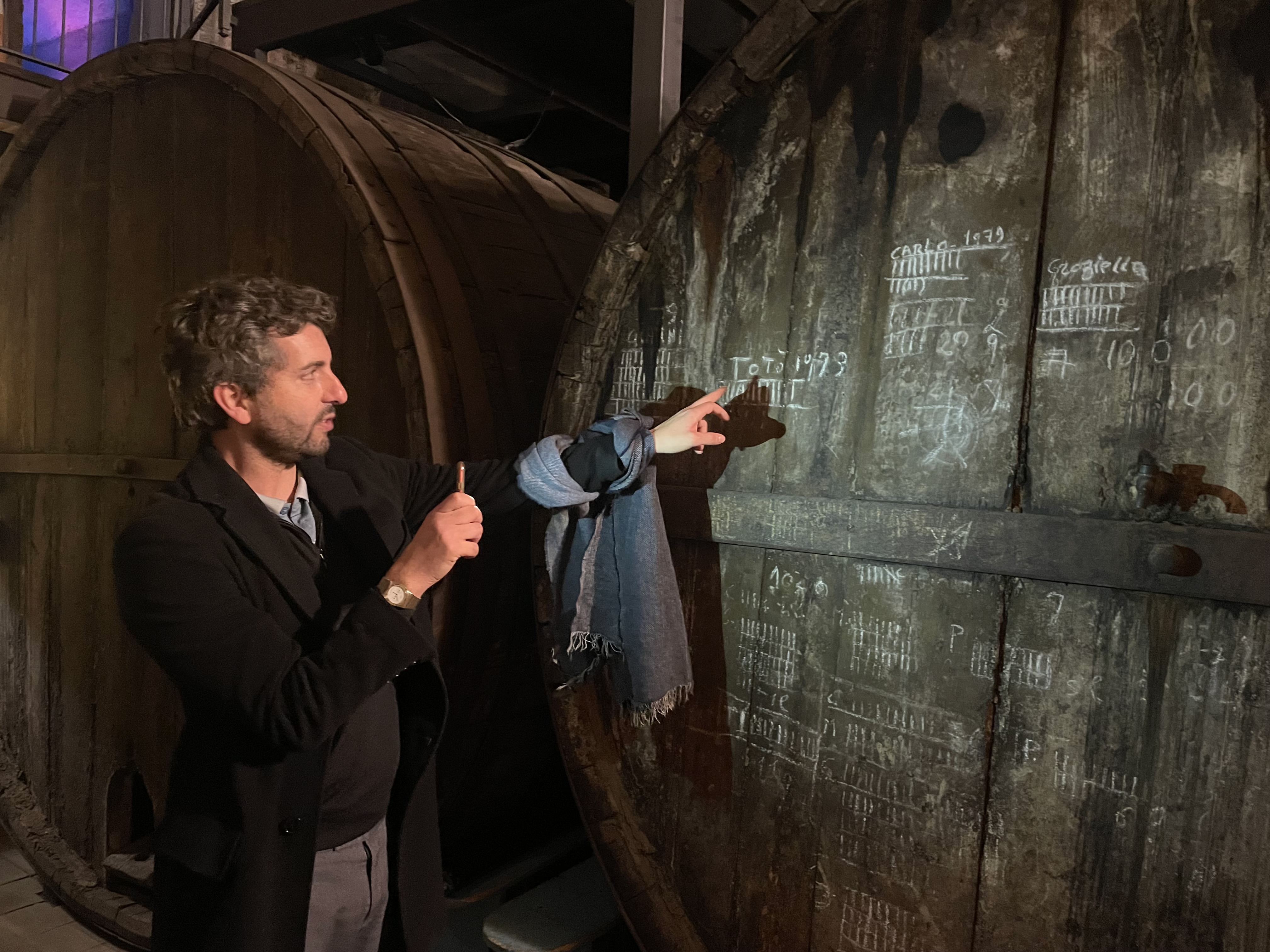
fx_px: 954
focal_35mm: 26
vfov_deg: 53.1
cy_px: 476
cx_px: 635
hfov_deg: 67.3
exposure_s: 1/25
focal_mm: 4.2
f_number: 1.6
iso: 800
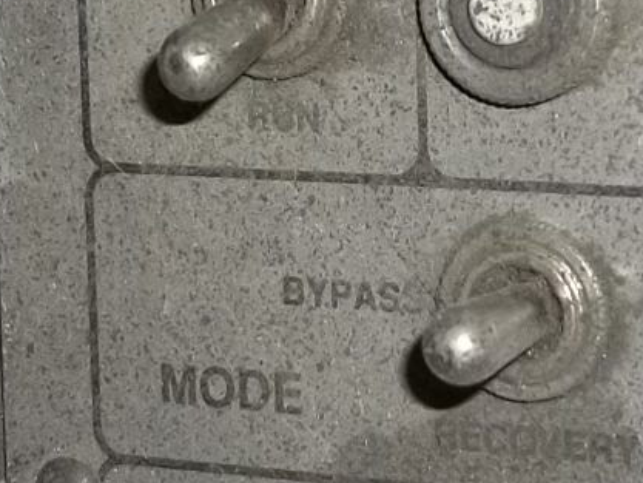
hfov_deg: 12.6
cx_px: 348
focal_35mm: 157
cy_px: 125
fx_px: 2917
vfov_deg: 9.4
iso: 64
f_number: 2.9
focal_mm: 5.7
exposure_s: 1/30
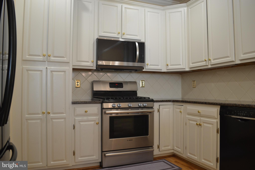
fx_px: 191
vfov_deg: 47.9
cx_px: 128
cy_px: 85
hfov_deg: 67.4
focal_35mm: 27
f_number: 4
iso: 400
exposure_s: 1/60
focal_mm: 18
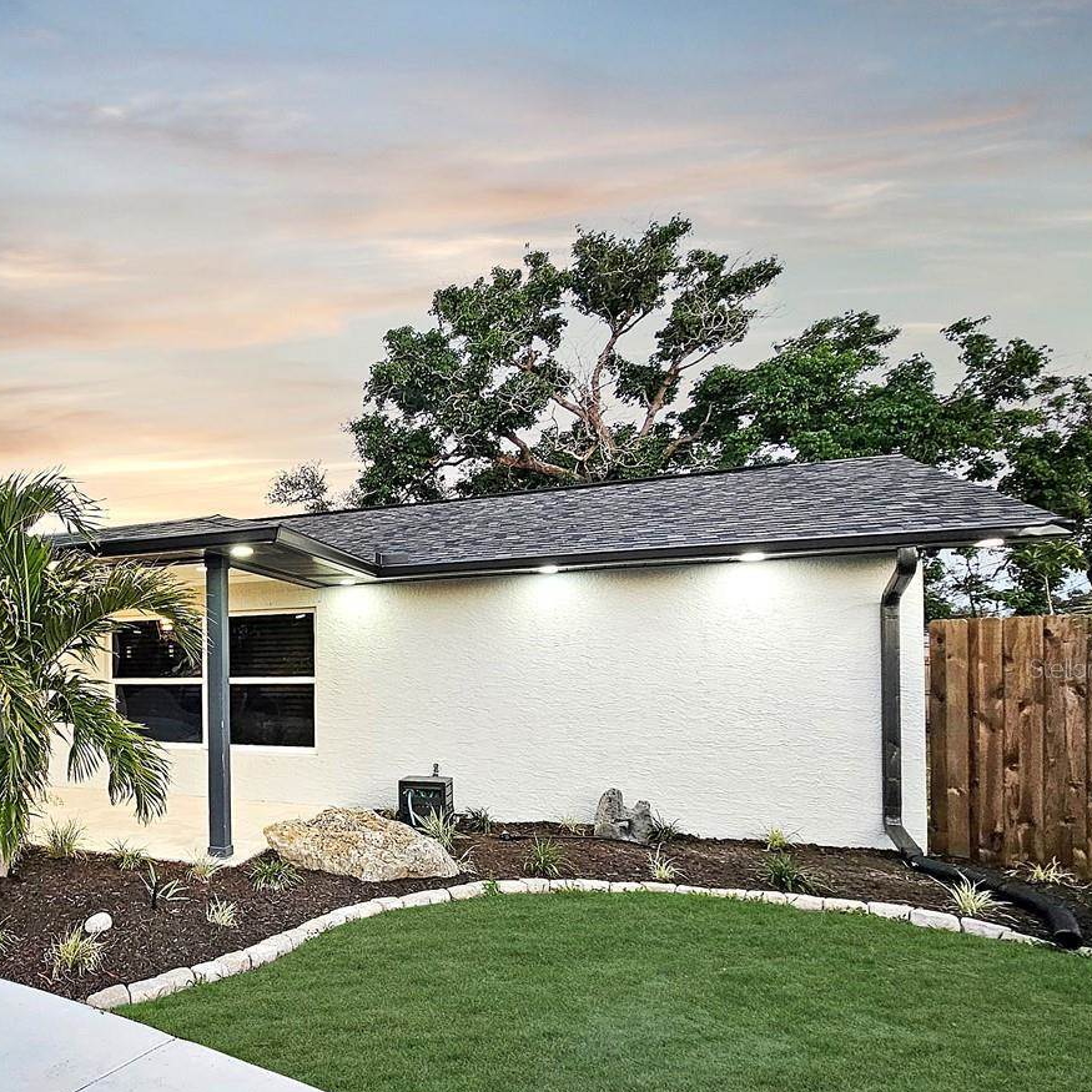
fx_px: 749
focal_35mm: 21
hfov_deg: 62.7
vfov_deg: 71.2
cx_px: 149
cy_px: 668
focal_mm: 2.2
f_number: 2.2
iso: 125
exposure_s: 1/60
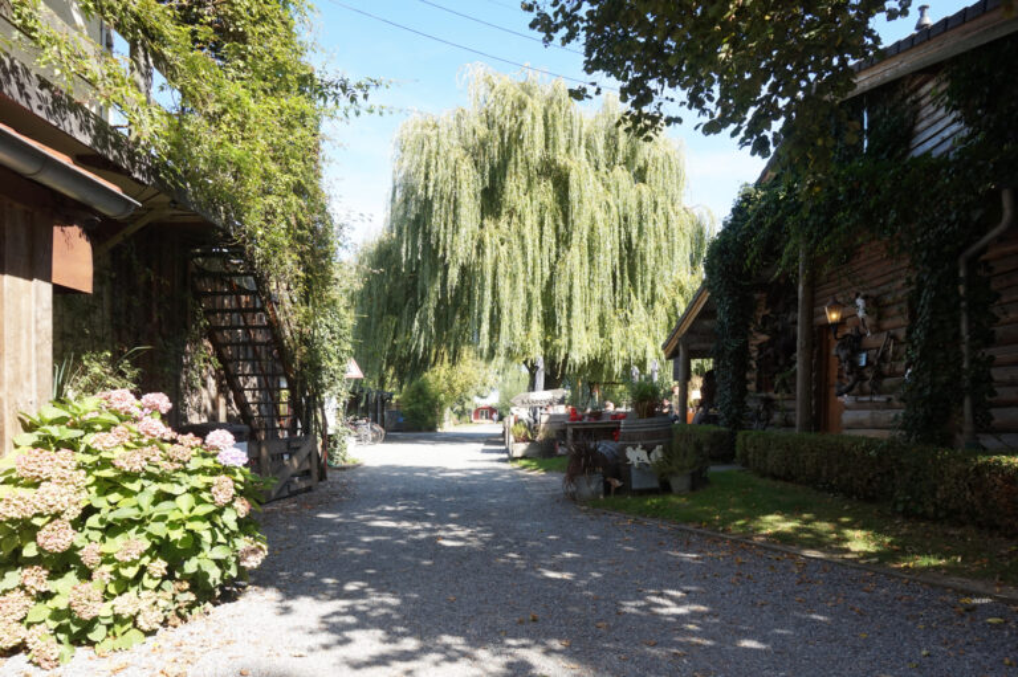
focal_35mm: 24
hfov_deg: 73.8
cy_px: 338
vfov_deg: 53.1
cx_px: 509
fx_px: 678
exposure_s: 1/80
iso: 100
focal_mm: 16
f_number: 8
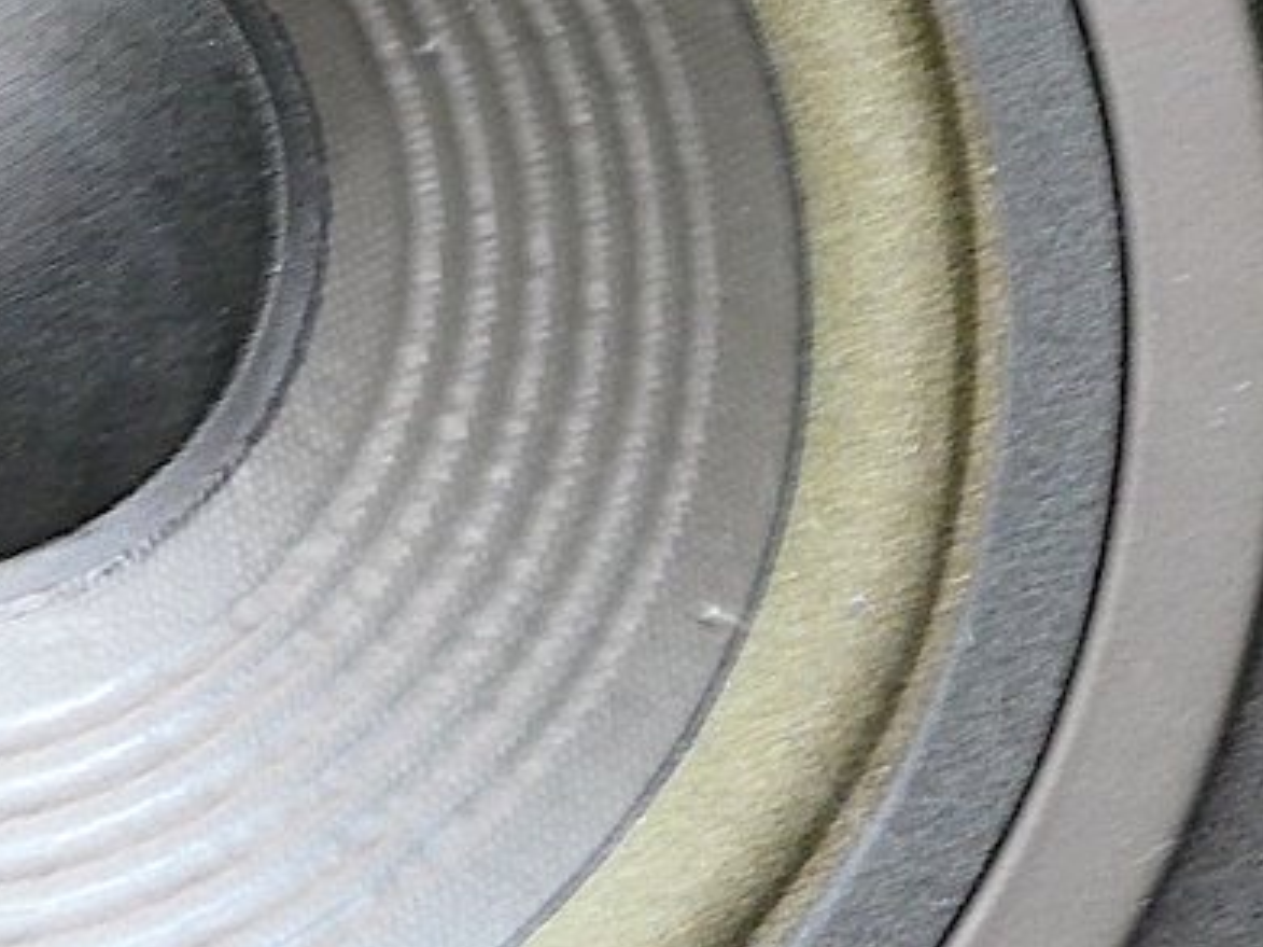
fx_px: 26882
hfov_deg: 2.7
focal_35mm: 737
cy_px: 407
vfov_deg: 2.0
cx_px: -129
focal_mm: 53.8
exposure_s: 1/2.5
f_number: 5.8
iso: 400
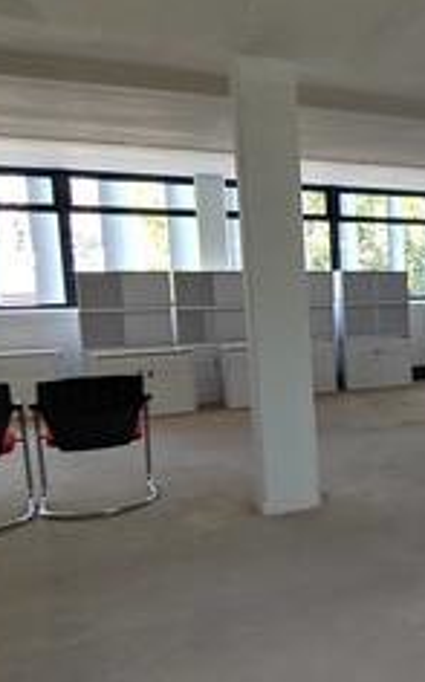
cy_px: 368
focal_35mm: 36
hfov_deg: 26.0
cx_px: 639
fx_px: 669
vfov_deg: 54.0
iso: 400
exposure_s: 1/20
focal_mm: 2.18
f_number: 1.9
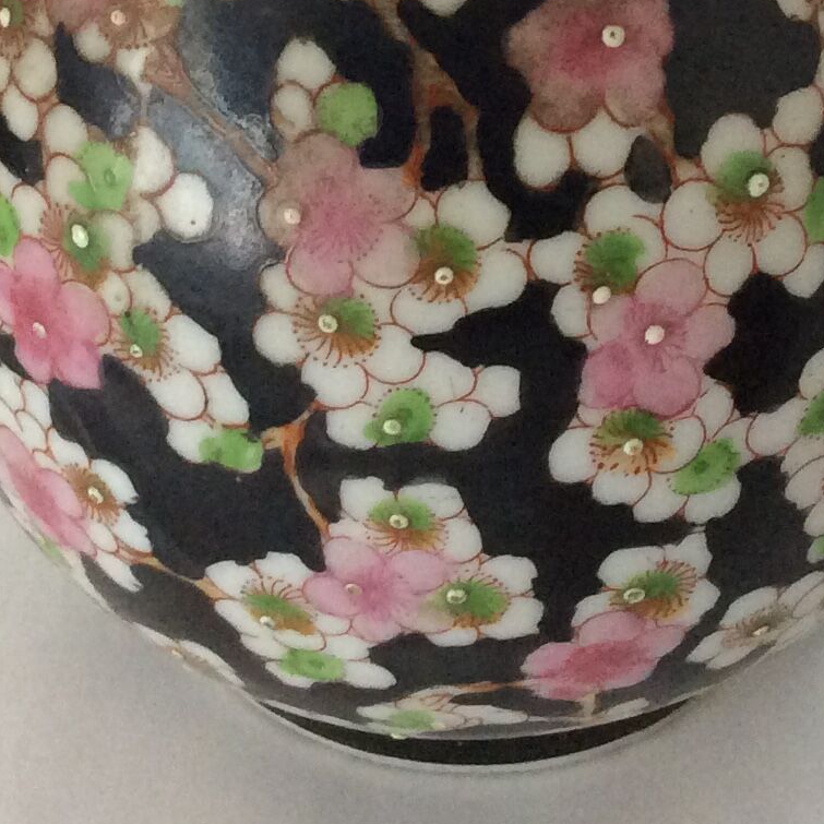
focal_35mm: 97
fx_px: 2612
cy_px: -77
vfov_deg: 17.3
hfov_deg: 17.9
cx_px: 435
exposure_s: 1/25
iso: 160
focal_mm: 3.3
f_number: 2.4
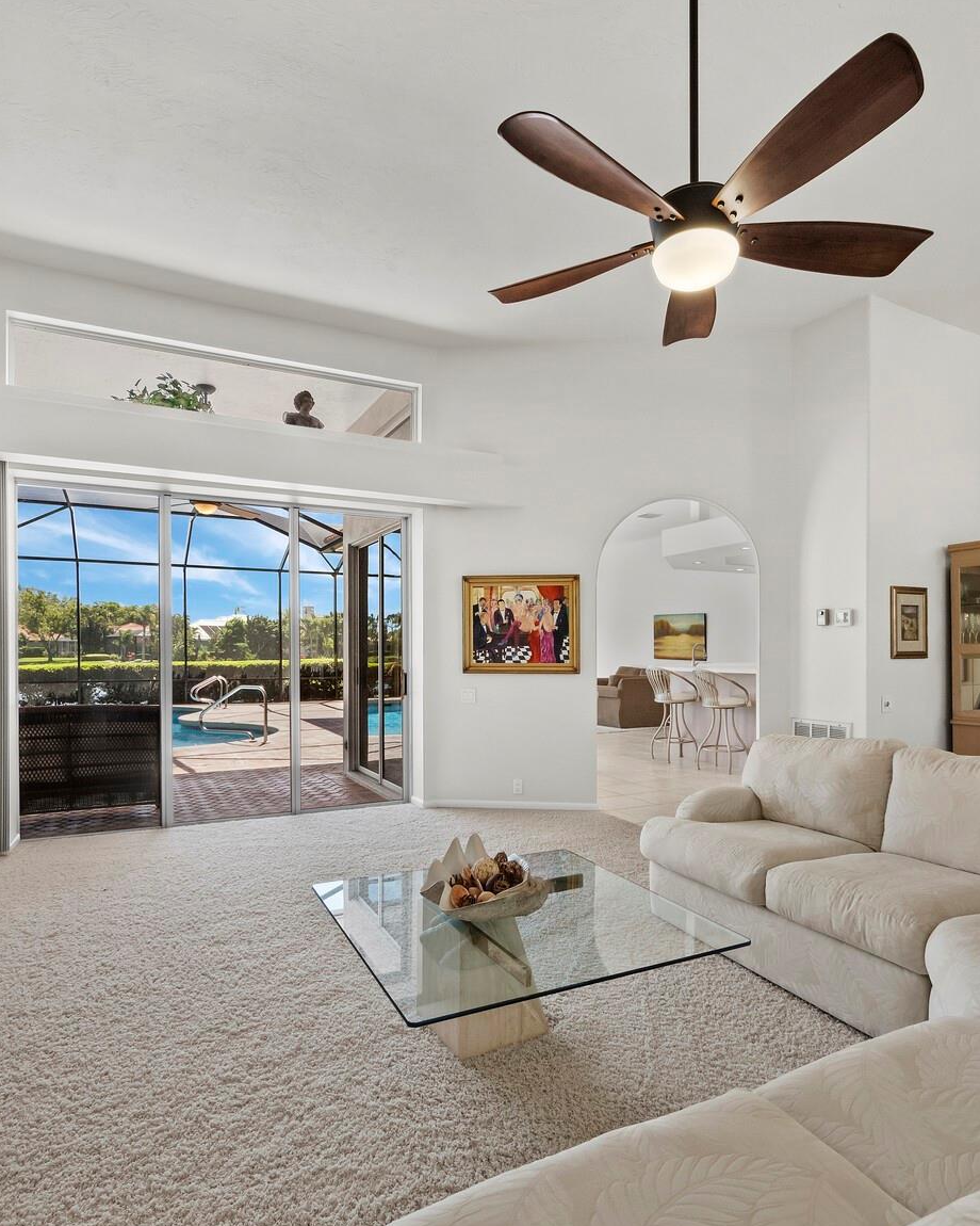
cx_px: 504
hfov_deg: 70.8
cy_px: 633
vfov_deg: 83.3
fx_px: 689
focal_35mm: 19
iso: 500
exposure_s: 1/8
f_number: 10
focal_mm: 7
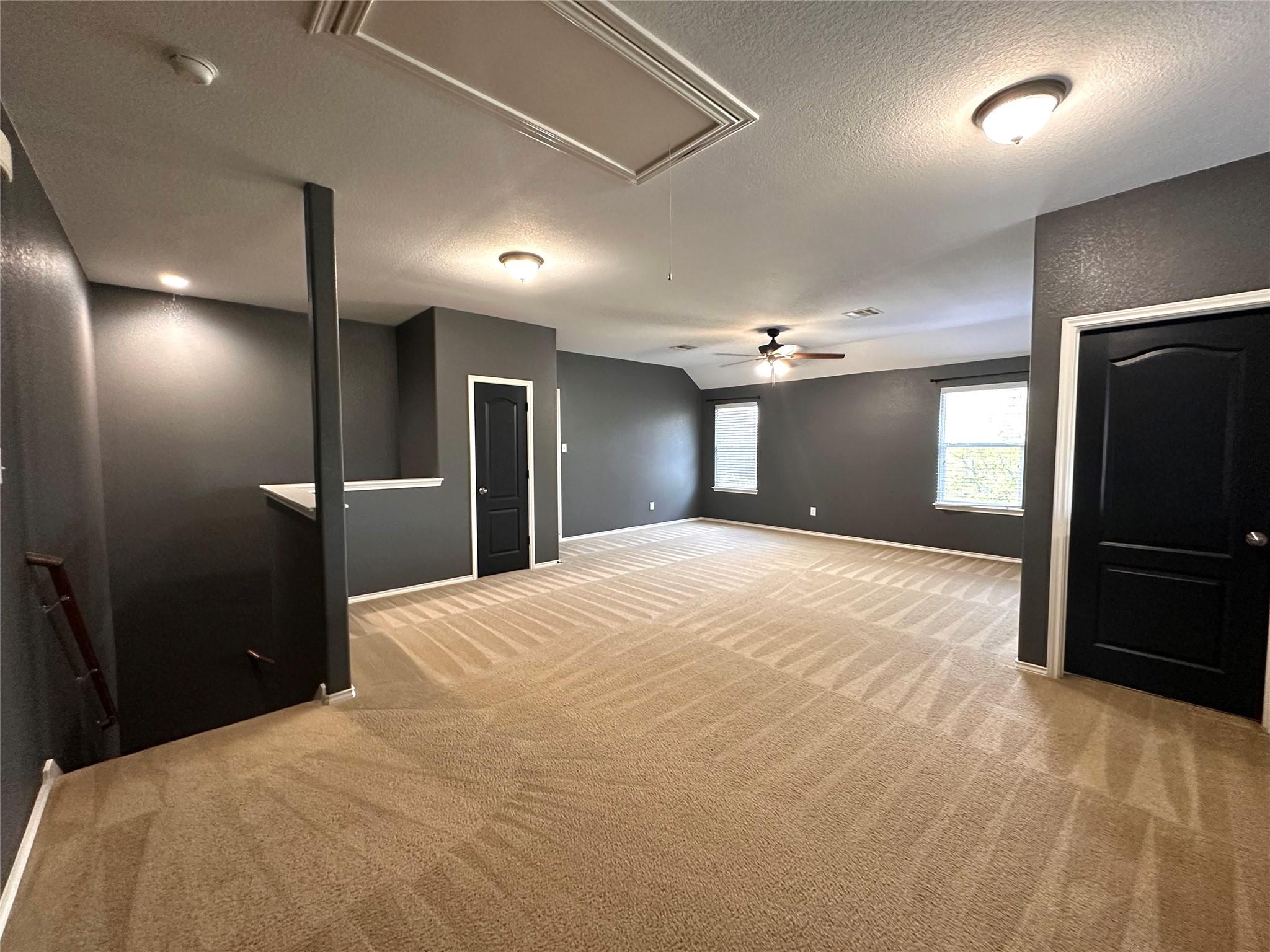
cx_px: 635
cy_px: 476
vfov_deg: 85.7
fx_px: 514
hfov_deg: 102.1
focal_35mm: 14
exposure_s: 1/60
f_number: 2.2
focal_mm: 2.22
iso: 500
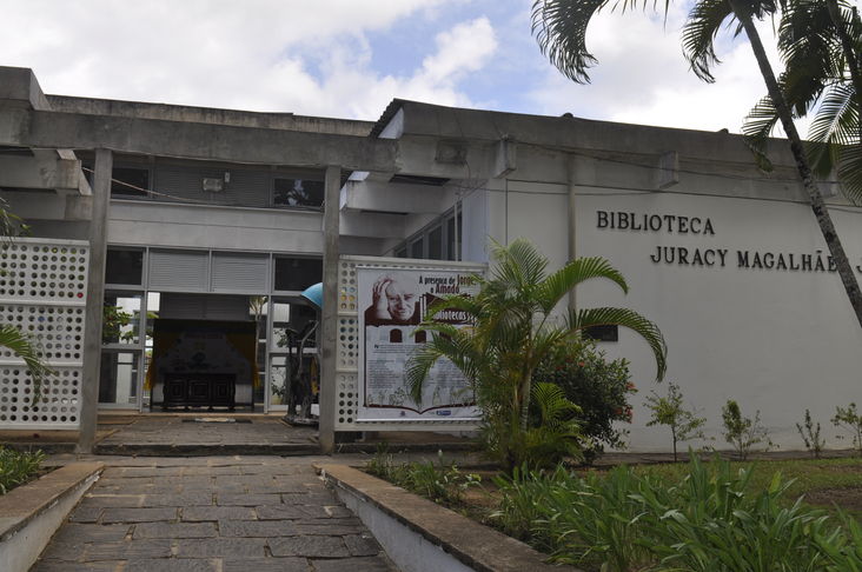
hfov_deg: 53.2
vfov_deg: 36.8
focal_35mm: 36
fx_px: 861
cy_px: 286
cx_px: 431
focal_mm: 24
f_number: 10
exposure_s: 1/200
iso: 200
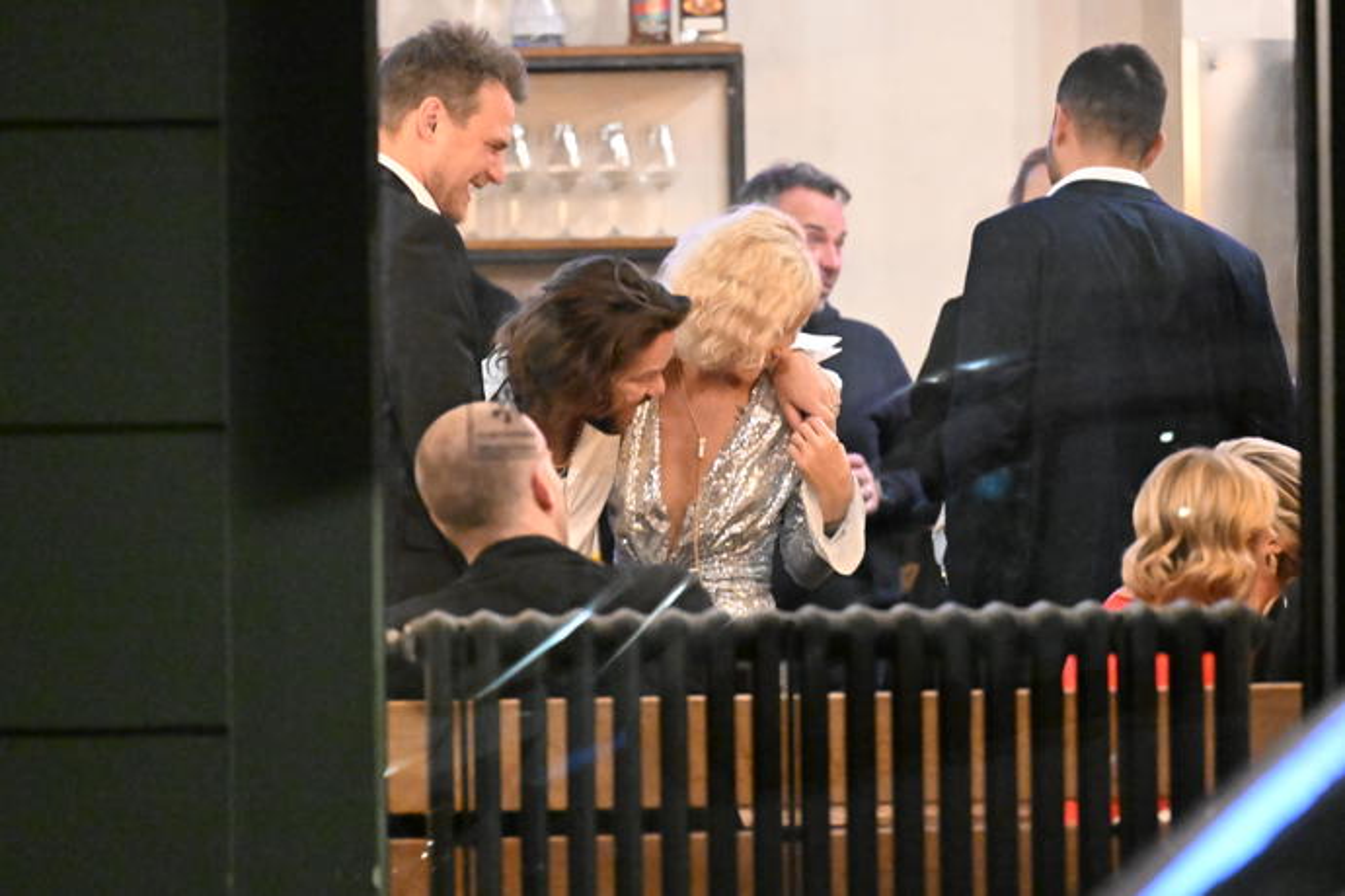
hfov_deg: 6.9
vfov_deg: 4.6
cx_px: 672
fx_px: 11207
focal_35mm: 300
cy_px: 448
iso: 20000
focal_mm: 200
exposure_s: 1/200
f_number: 2.8
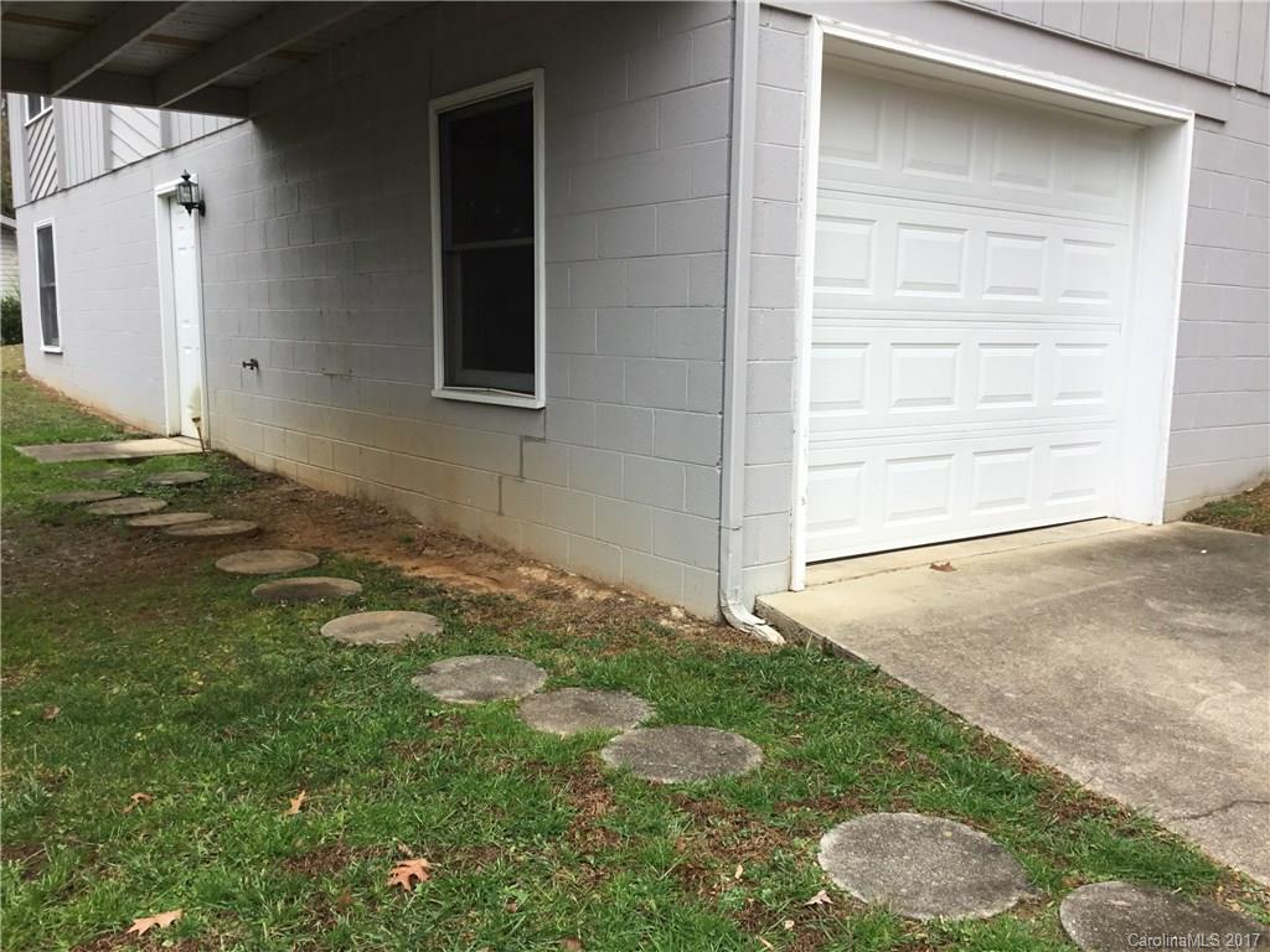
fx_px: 1137
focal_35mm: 31
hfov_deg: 58.4
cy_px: 476
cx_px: 635
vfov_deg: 45.4
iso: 25
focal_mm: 3.3
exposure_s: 1/120
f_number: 2.4
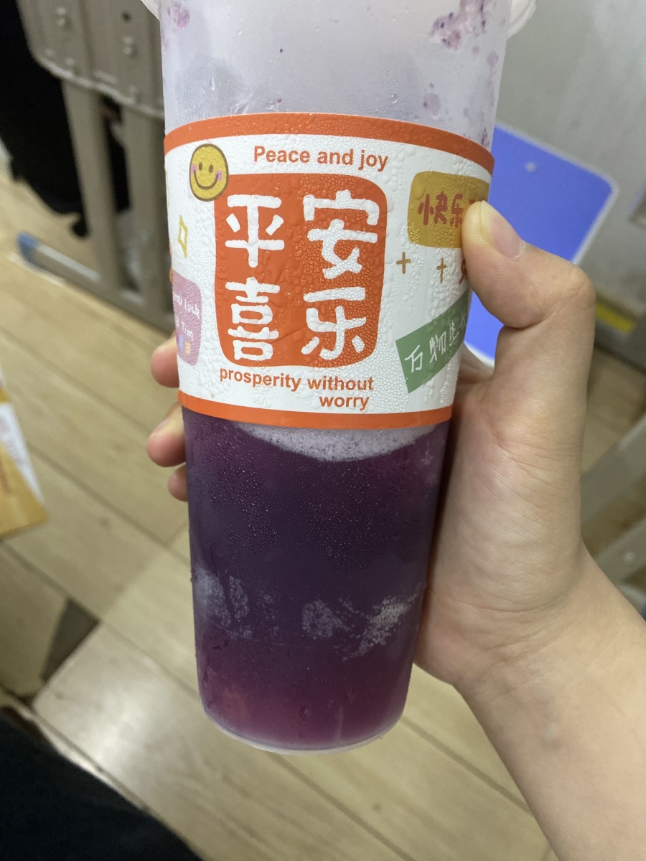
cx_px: 323
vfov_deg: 67.3
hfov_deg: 53.1
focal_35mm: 26
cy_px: 430
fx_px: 647
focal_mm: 4.25
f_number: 1.8
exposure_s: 1/50
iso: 250
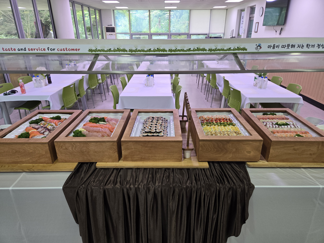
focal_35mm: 23
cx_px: 162
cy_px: 122
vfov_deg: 58.9
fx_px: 215
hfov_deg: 73.9
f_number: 1.8
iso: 200
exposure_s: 1/120
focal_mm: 5.4
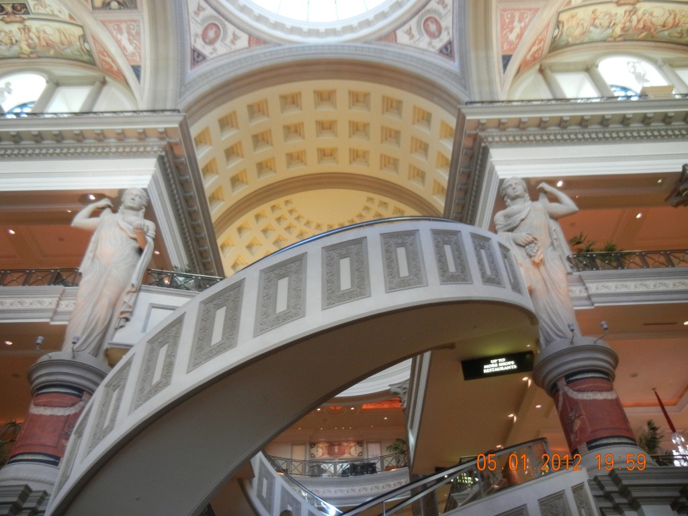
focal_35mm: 30
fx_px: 596
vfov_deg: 46.8
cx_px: 344
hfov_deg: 60.0
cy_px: 258
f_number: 3.5
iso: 400
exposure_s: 1/39.5
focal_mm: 5.4
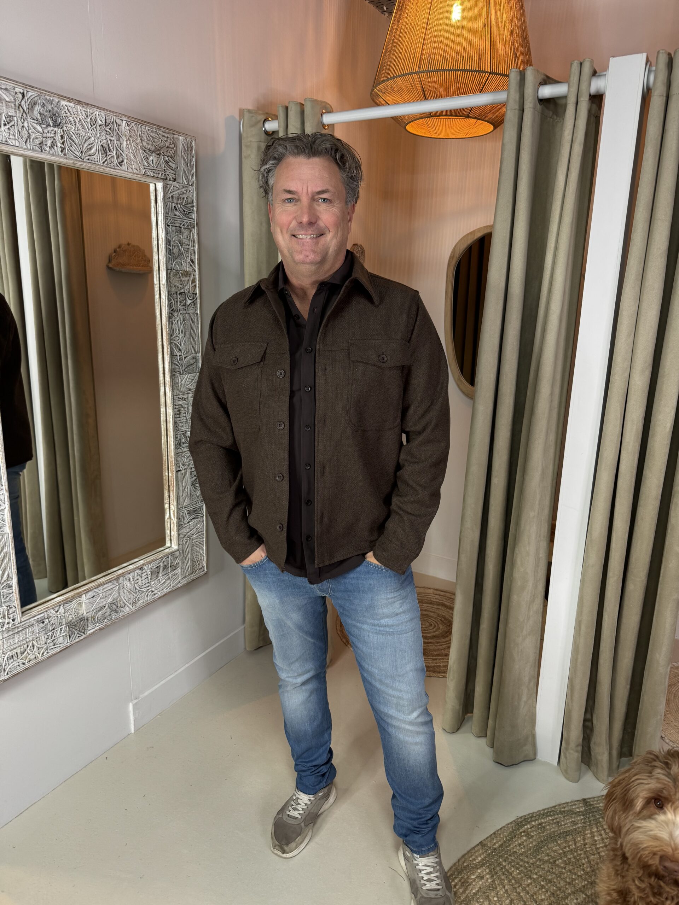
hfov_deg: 56.8
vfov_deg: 71.6
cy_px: 452
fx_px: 628
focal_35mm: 24
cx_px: 340
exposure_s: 1/50
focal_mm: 6.76
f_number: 1.78
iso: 125
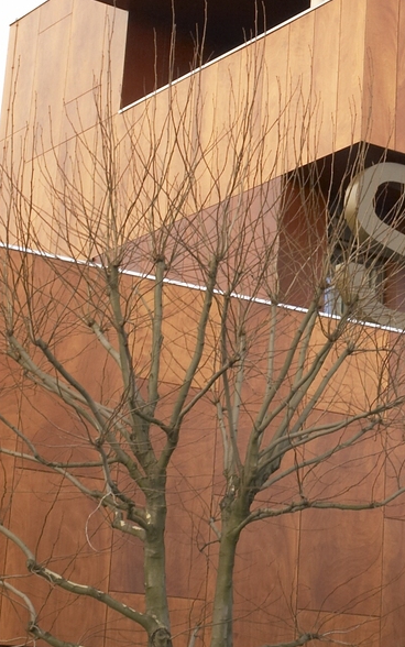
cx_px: 539
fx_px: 1820
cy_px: 244
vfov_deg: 20.1
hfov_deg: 12.3
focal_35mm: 103
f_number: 10
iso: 640
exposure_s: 1/80
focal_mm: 29
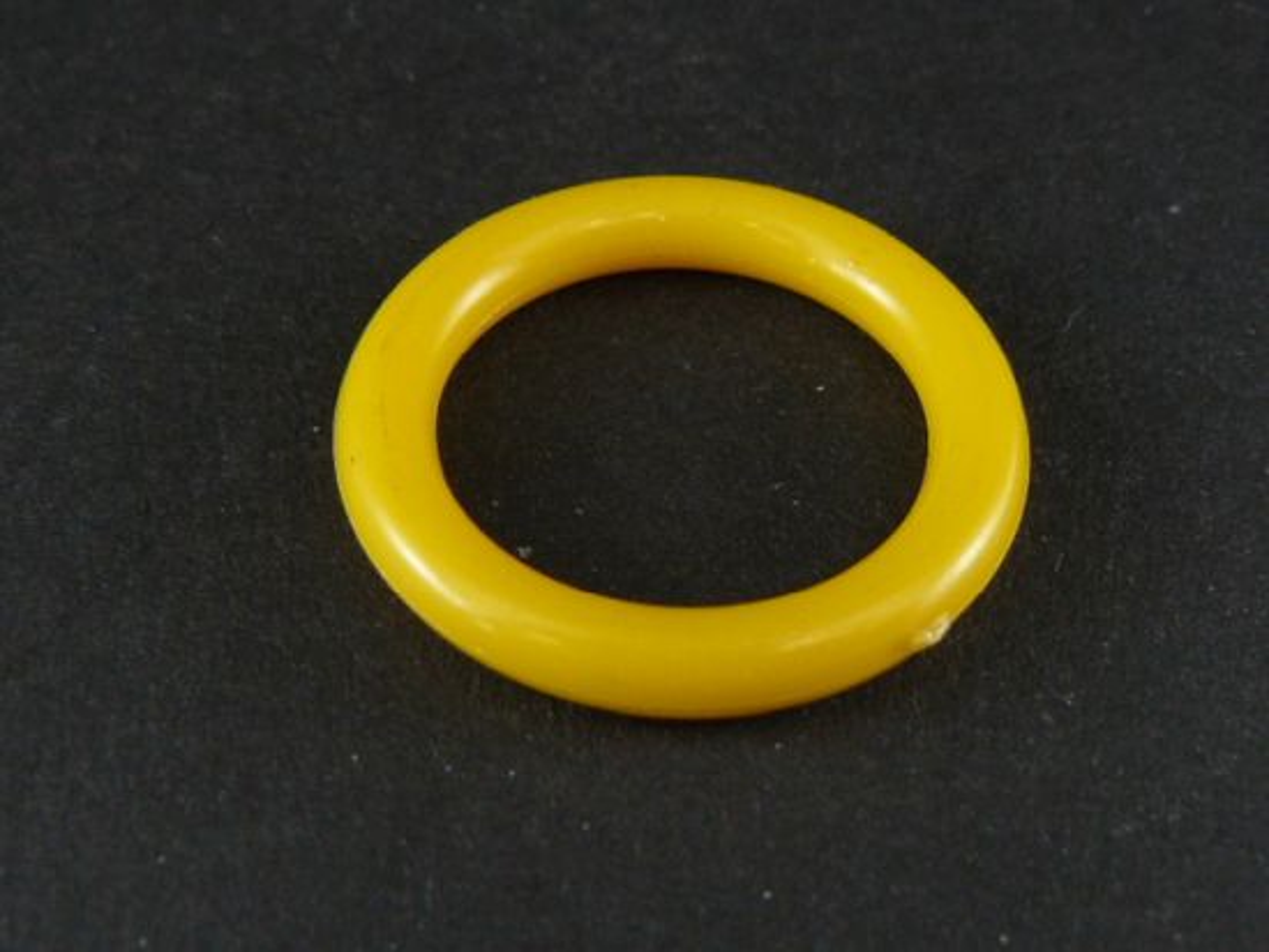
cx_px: 634
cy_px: 476
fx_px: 2054
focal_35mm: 56
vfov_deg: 26.1
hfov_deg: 34.3
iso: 160
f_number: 4
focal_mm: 6.2
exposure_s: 1/30
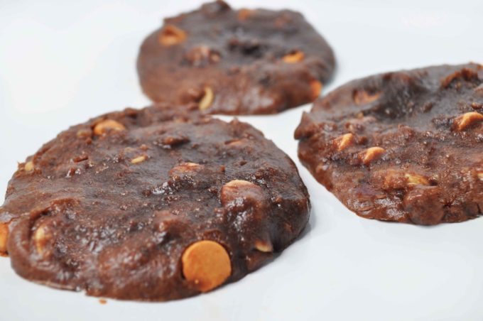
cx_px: 242
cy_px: 160
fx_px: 643
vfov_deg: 28.0
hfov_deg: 41.1
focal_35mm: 48
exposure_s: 1/60
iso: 400
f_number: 6.3
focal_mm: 32
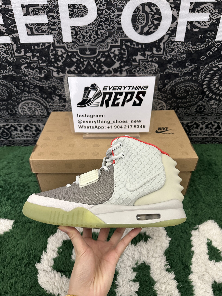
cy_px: 148
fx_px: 205
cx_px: 111
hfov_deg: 56.8
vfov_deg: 71.6
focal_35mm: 24
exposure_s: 1/50
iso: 400
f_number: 1.78
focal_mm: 6.86
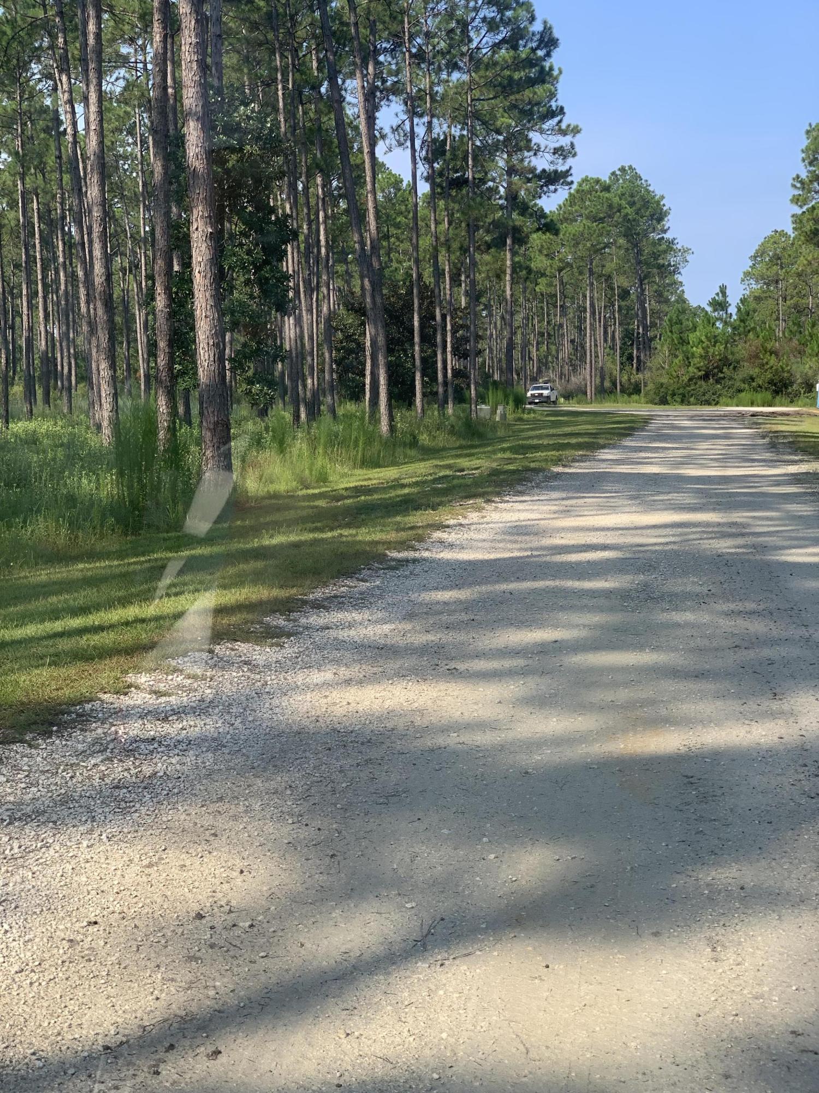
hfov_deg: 28.0
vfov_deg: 36.8
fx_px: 1640
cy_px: 546
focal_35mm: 52
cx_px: 410
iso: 16
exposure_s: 1/592
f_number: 2.4
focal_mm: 6
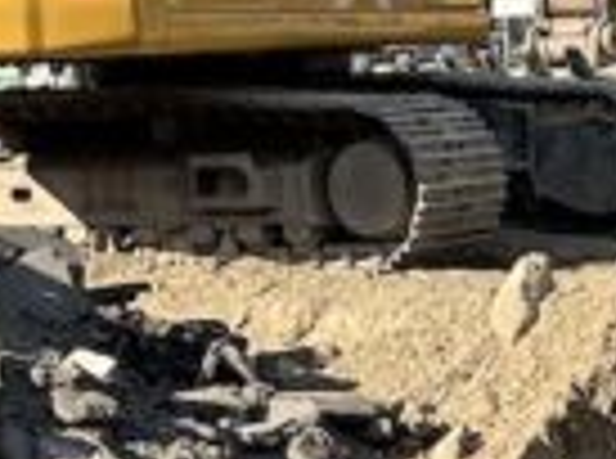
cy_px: 644
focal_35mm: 180
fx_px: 3195
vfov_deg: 8.1
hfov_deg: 11.0
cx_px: 499
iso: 80
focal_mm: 6.86
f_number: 1.78
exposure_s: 1/2525
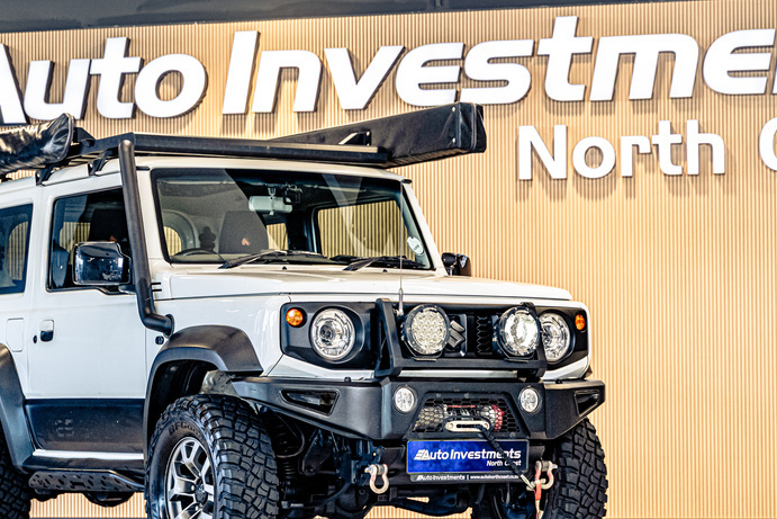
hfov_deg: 18.4
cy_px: 354
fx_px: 2396
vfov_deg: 12.3
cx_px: 323
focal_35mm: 111
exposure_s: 1/125
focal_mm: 75
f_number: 4.5
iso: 1600
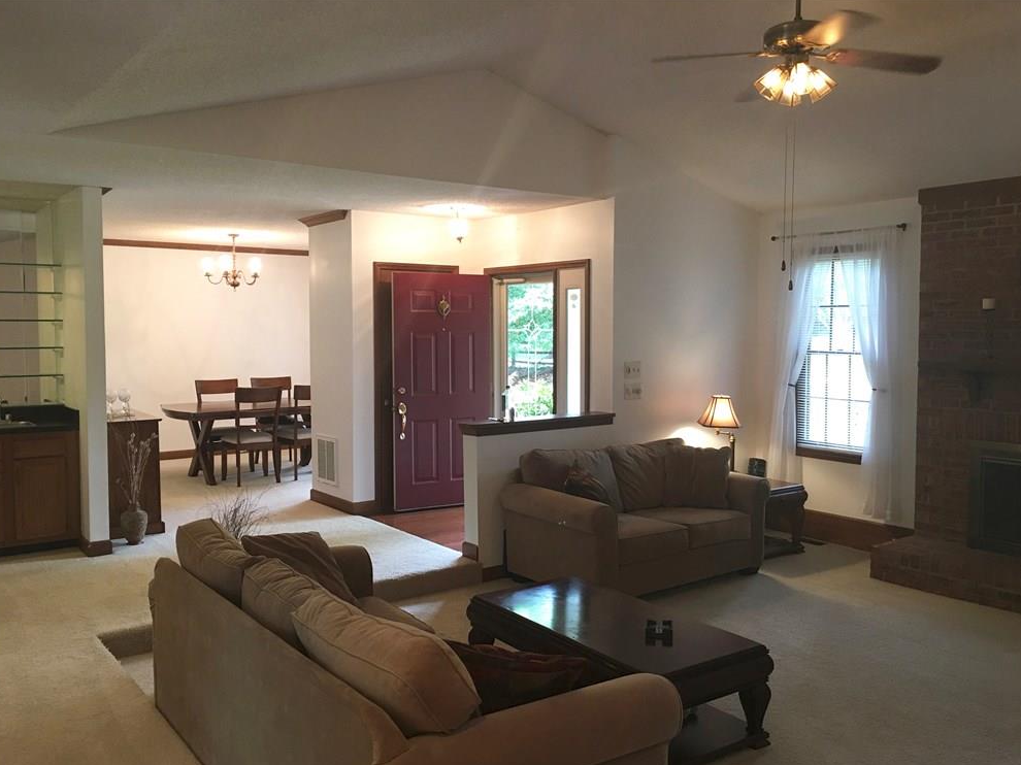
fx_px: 885
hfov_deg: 60.0
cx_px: 517
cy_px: 391
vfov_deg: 46.8
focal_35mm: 30
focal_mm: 4.15
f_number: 2.2
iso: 40
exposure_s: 1/15
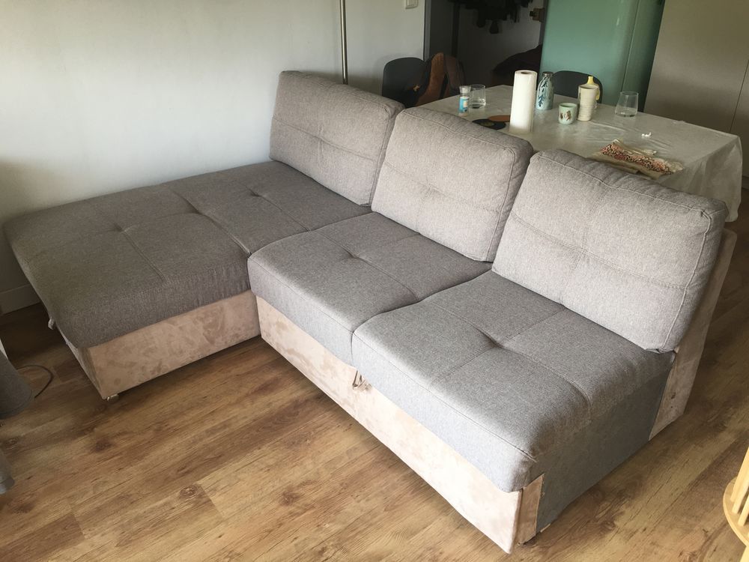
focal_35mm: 29
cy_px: 281
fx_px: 627
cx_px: 374
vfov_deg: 48.2
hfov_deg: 61.7
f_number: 2.2
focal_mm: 4.15
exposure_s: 1/50
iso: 32
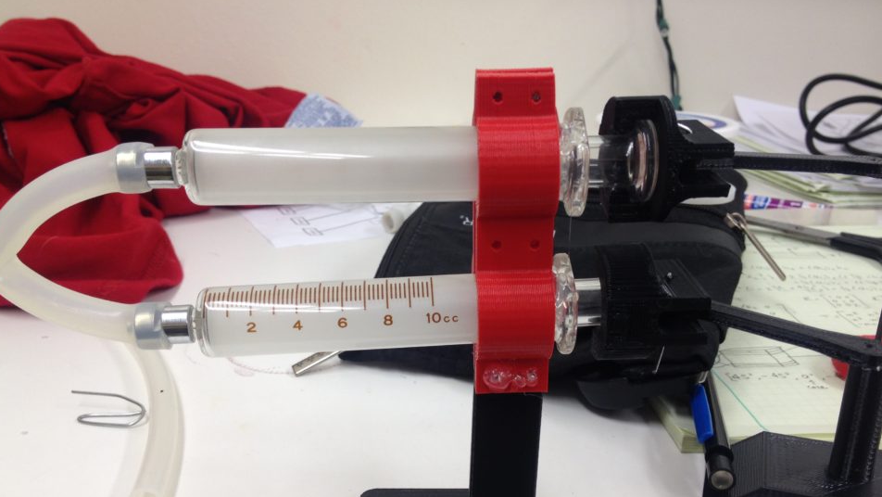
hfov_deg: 49.4
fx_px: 959
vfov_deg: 28.9
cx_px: 452
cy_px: 307
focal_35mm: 41
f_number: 2.4
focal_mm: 4.28
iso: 50
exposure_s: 1/20
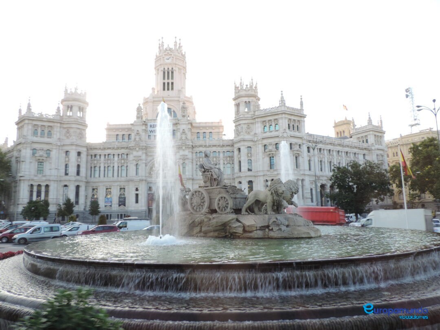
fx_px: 305
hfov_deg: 71.6
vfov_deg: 56.8
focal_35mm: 24
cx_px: 220
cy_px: 165
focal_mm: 4.3
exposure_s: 1/30
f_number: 3
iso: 140
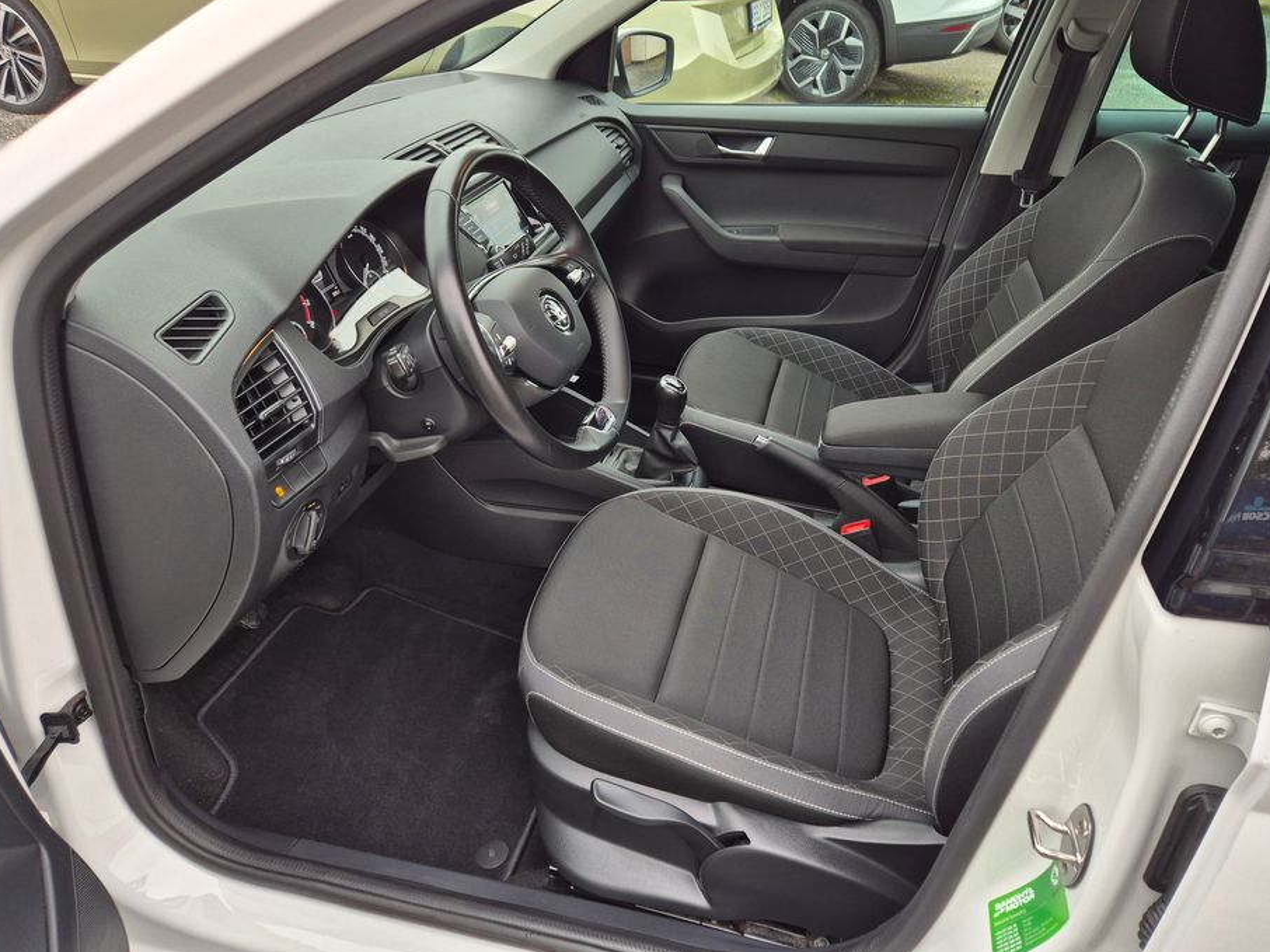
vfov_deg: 52.9
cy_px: 422
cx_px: 678
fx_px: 954
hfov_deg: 67.2
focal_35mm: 26
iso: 80
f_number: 1.8
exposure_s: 1/180
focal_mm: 5.4
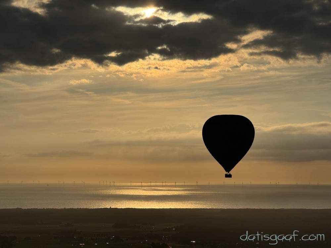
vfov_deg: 12.3
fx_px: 1147
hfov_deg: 16.4
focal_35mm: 120
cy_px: 124
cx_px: 166
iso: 50
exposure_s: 1/6897
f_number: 2.8
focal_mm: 15.66
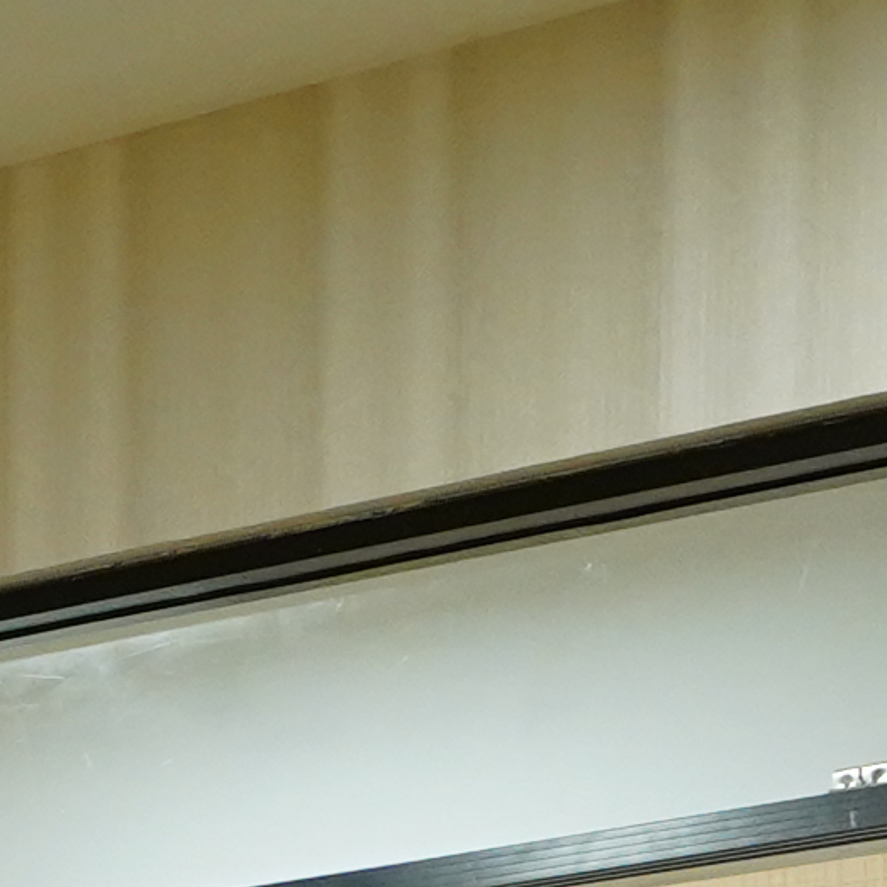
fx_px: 4522
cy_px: 2117
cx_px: -2027
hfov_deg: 8.7
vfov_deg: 9.9
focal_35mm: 156
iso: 2000
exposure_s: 1/100
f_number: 3.5
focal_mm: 16
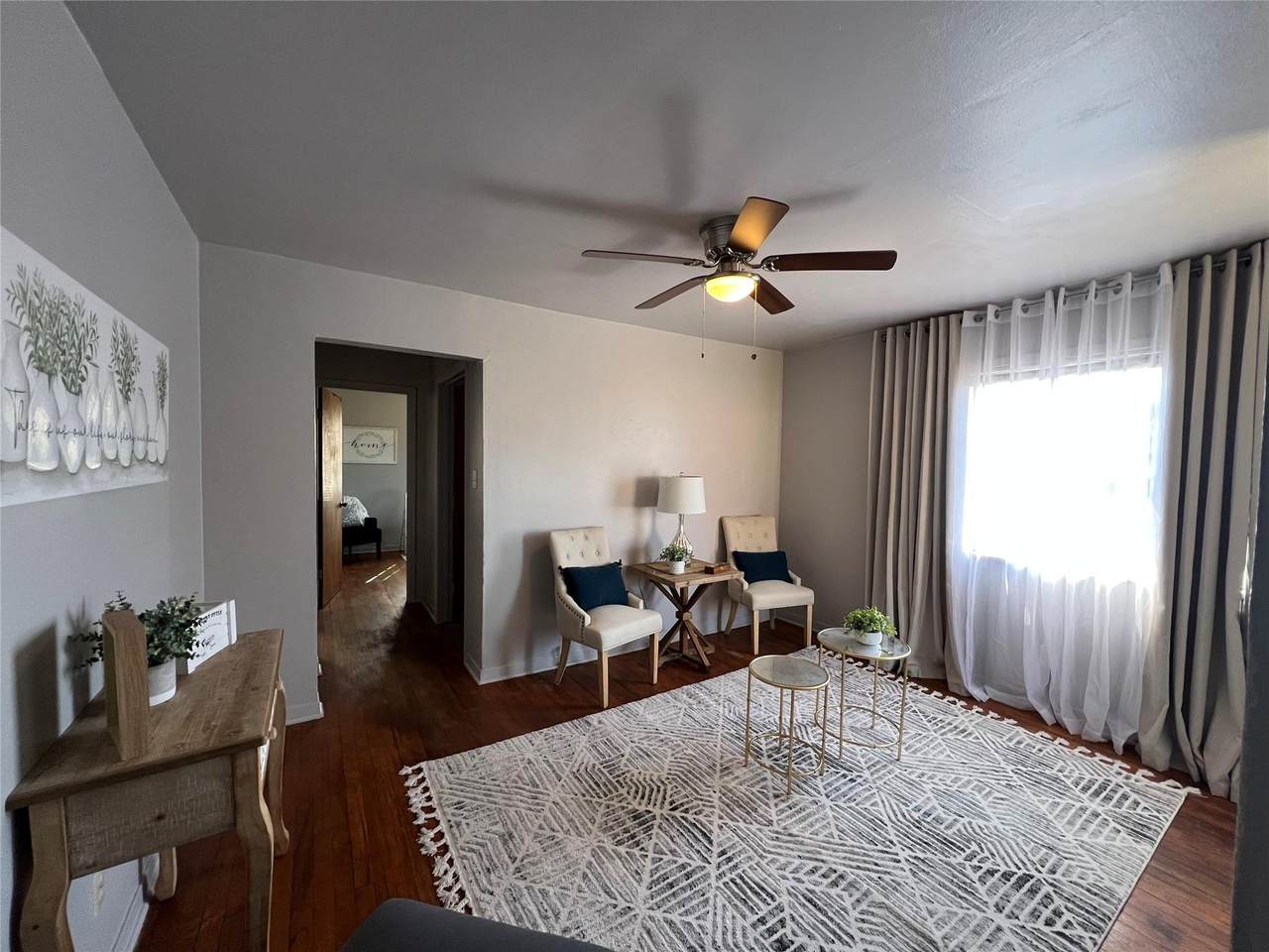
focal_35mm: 13
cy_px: 476
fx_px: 477
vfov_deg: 89.9
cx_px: 634
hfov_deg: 106.2
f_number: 1.8
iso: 200
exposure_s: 1/99
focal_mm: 1.57
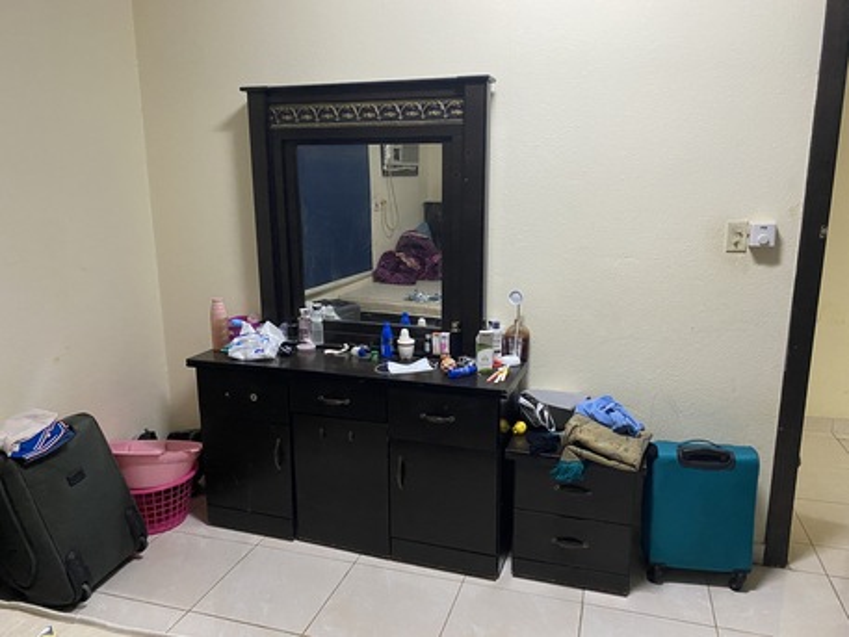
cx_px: 424
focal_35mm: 26
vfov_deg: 53.1
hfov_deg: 67.3
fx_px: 638
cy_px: 318
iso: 400
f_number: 1.8
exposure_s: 1/40
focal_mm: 4.25
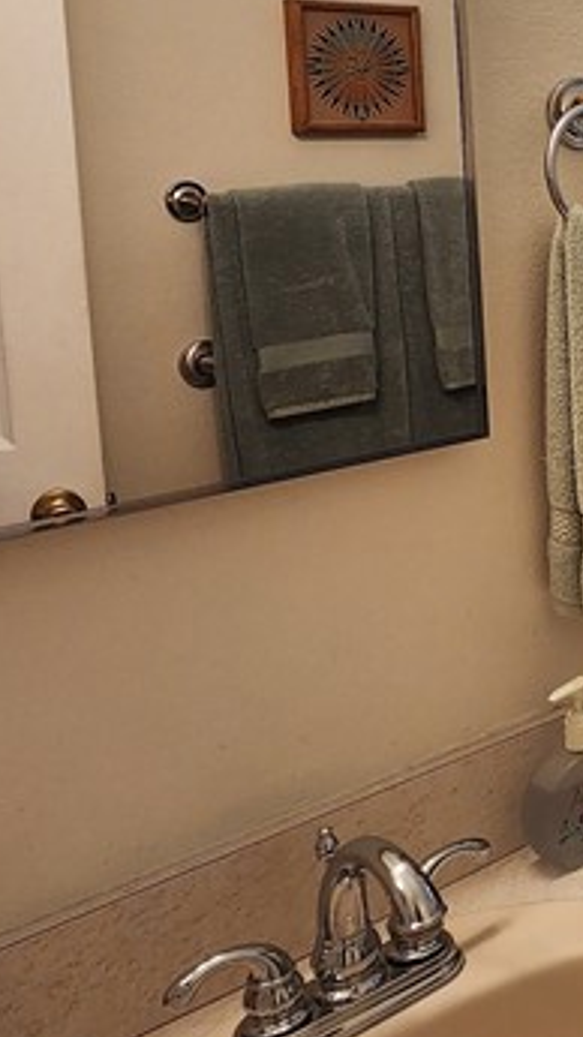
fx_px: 1155
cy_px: 265
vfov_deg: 46.7
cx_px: 914
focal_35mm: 42
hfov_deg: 22.4
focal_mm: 2.2
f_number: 2.2
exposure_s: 1/60
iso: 100
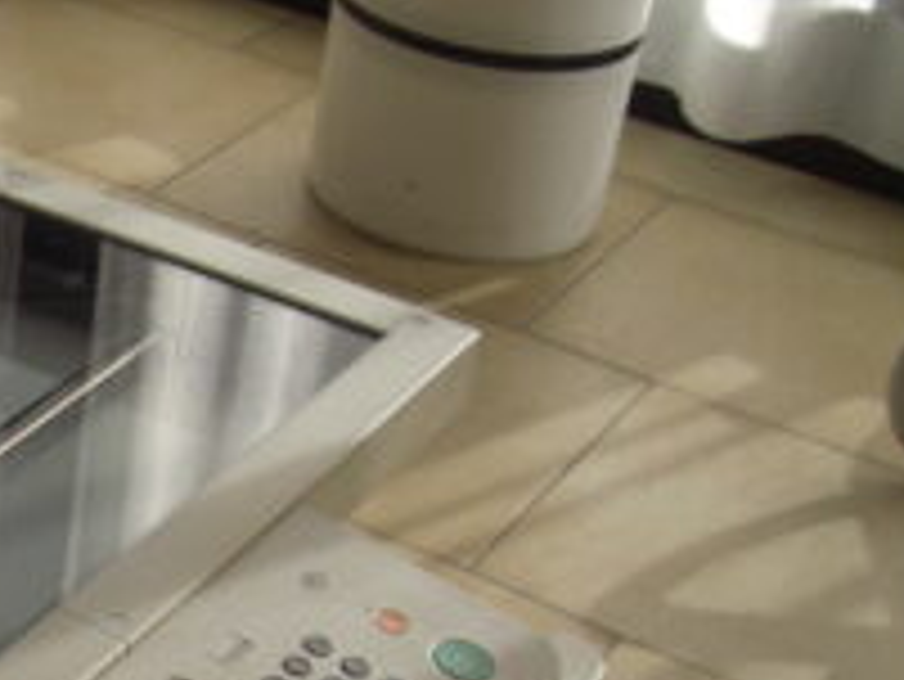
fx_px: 2535
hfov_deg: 19.1
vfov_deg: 15.1
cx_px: -189
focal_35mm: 97
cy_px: 574
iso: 64
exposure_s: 1/640
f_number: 2.7
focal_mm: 6.2
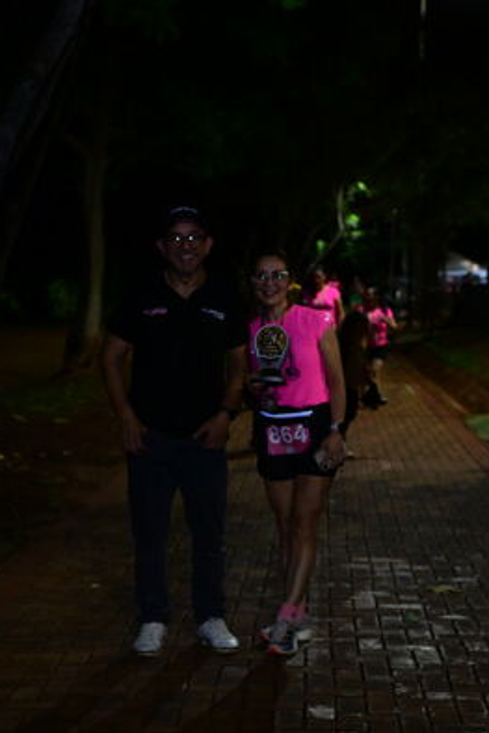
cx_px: 249
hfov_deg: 18.0
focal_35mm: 76
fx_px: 1547
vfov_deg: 26.6
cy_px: 367
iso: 5000
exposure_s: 1/250
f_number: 4
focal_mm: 50
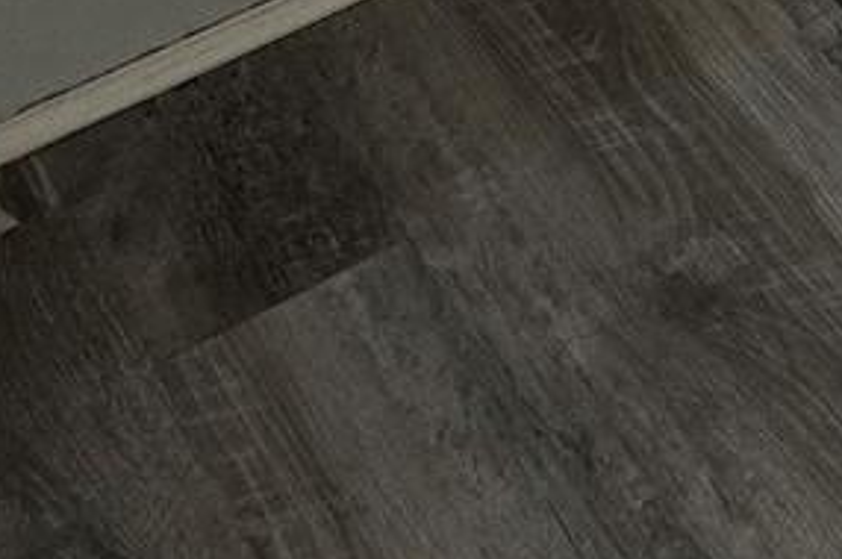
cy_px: -983
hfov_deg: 13.2
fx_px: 3130
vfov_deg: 8.8
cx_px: 1678
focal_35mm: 134
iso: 320
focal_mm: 6.3
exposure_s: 1/120
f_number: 1.7
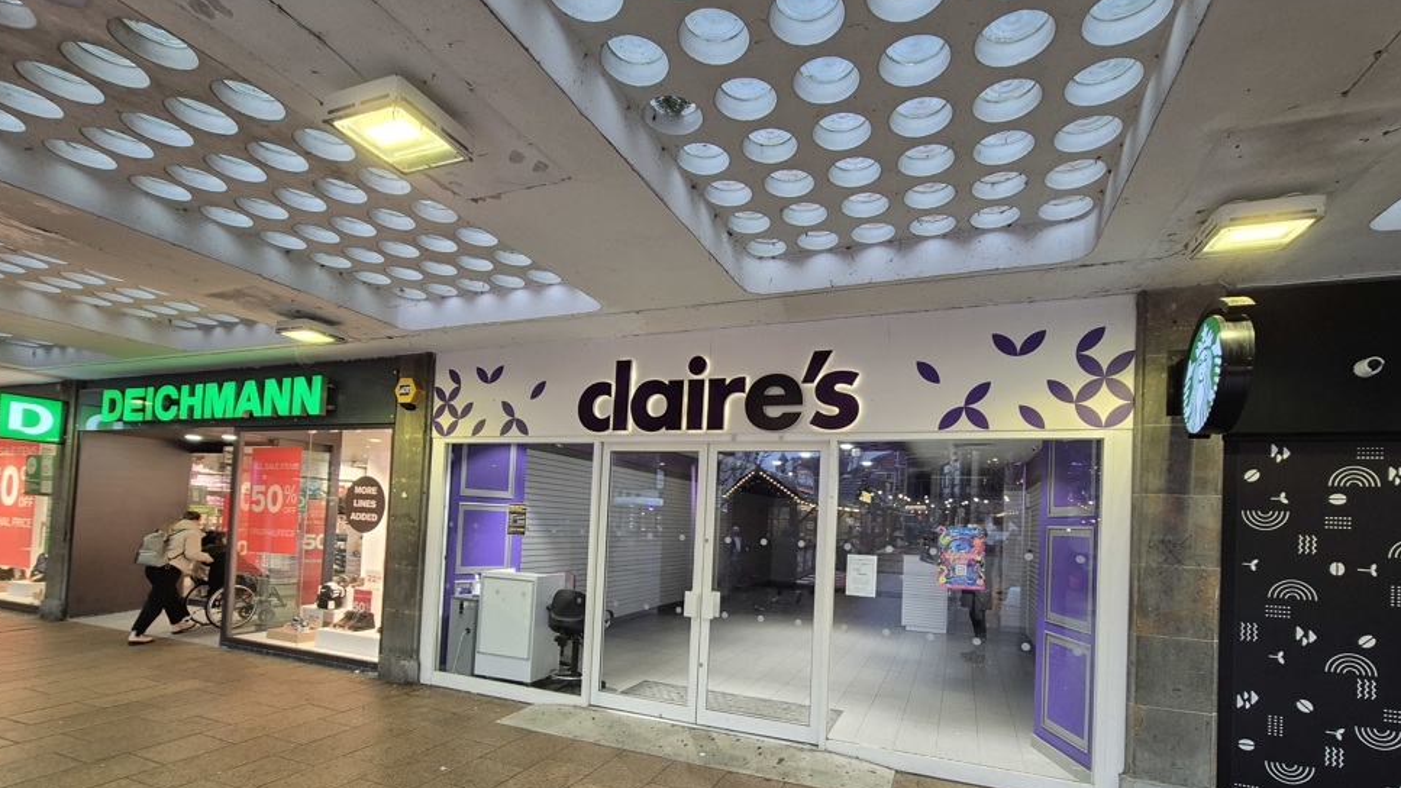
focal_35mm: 15
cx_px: 732
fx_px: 557
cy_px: 494
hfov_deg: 102.9
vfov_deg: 69.4
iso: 160
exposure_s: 1/50
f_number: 2.2
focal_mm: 2.2
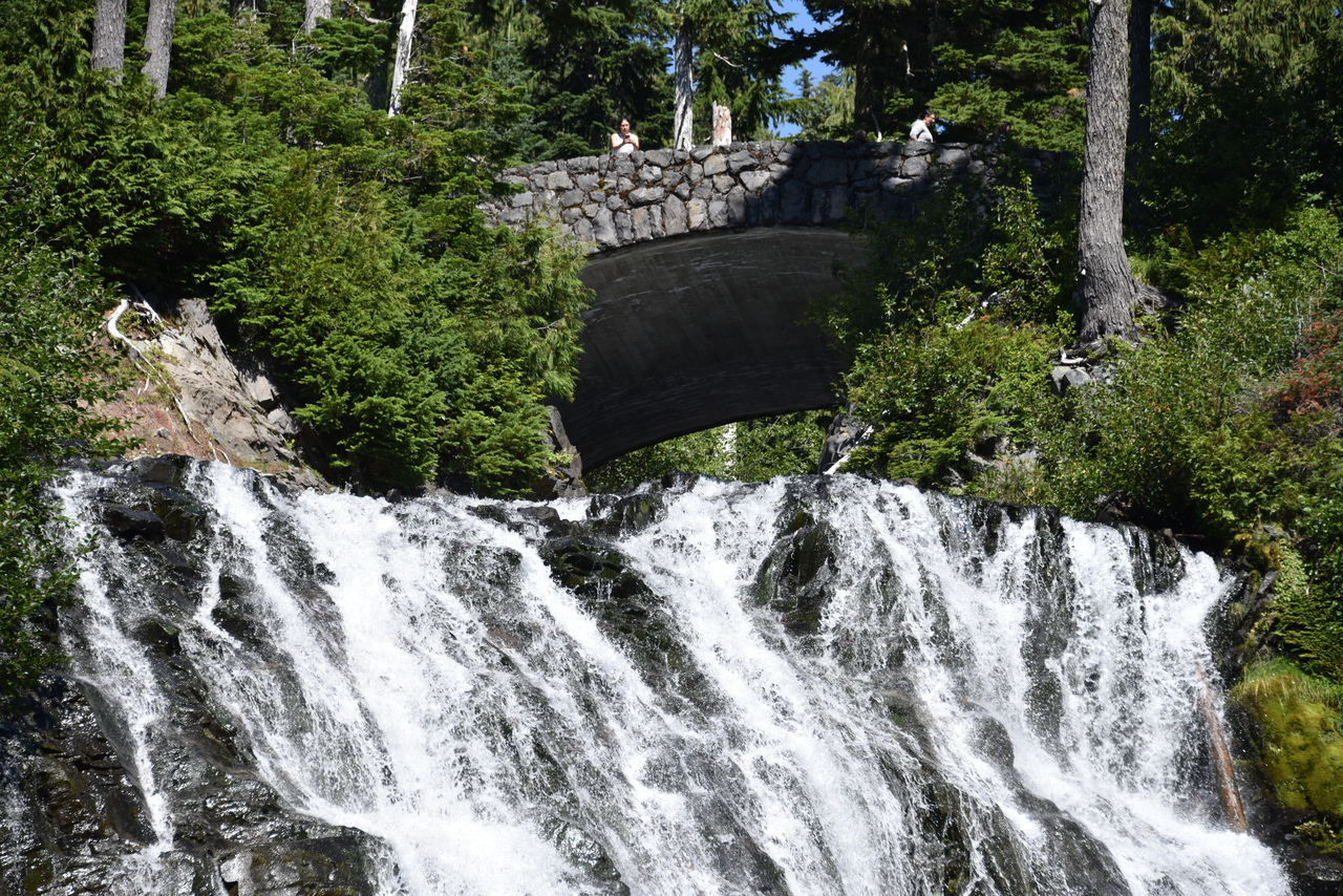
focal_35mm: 160
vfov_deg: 8.6
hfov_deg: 12.8
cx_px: 672
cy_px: 448
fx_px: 5970
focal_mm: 160
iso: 100
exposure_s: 1/320
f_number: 6.3
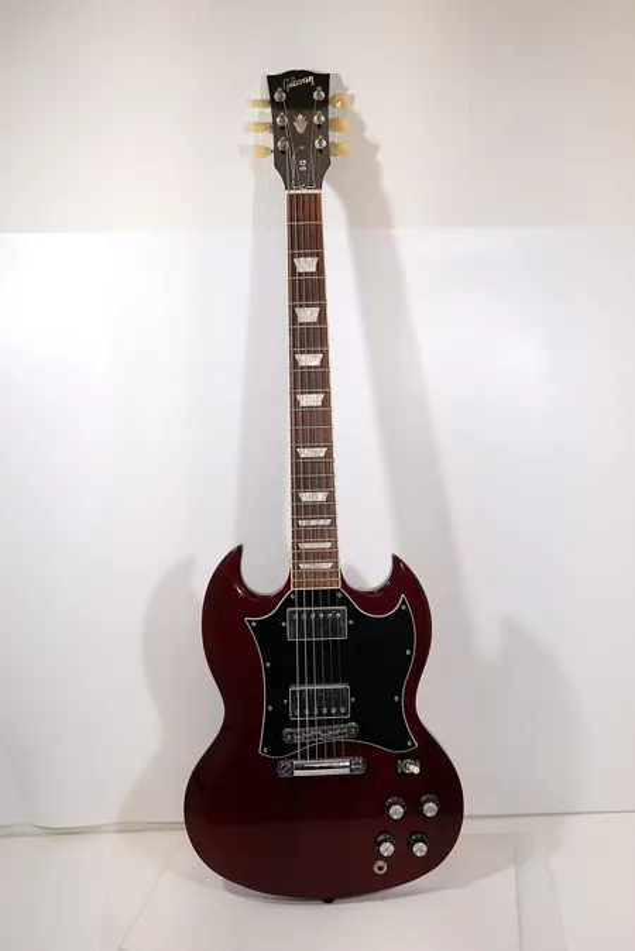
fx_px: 951
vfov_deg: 53.1
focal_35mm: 36
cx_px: 318
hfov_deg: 36.9
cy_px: 476
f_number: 3.5
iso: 2000
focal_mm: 24
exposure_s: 1/3200
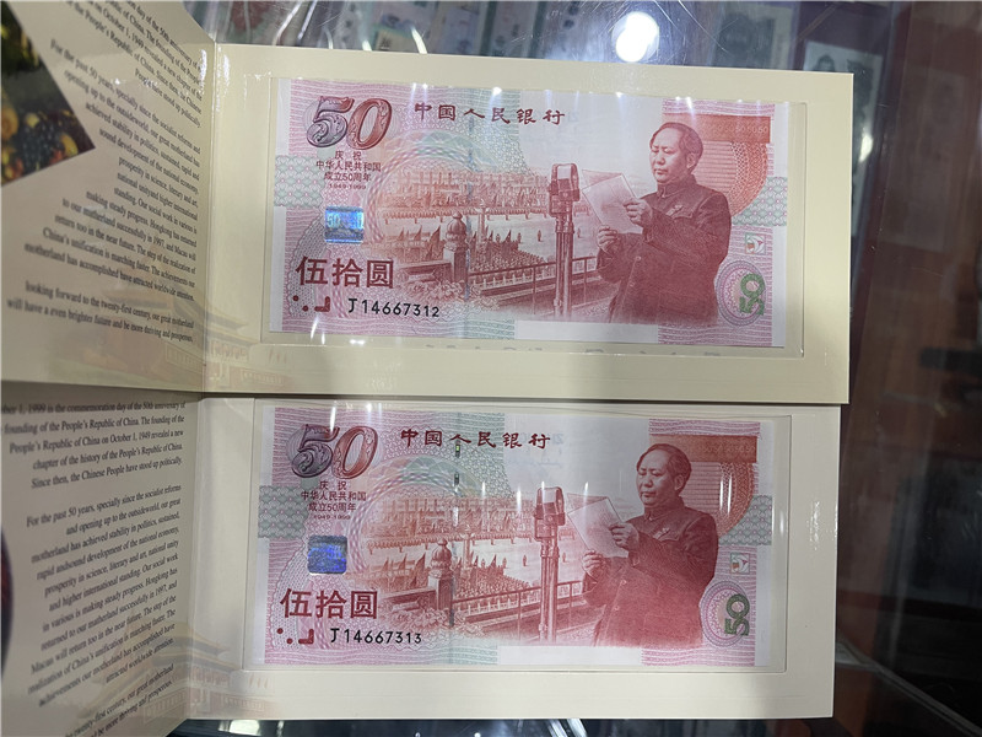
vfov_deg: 53.1
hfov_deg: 67.3
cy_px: 368
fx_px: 738
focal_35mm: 26
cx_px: 491
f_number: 1.6
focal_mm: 5.1
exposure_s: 1/50
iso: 64
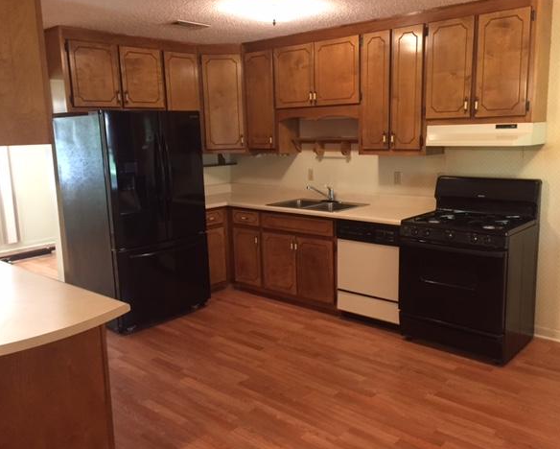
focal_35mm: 31
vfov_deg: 47.2
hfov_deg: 57.1
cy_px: 221
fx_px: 514
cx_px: 288
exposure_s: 1/20
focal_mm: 4.15
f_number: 2.2
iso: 250
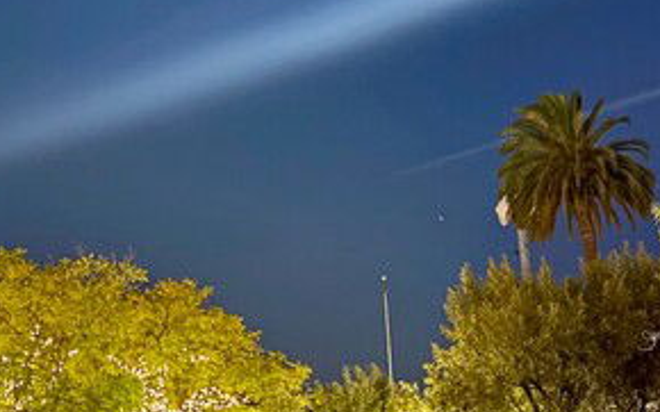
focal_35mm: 57
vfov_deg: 21.1
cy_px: -84
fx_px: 1025
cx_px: 255
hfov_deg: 35.5
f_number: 1.6
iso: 1250
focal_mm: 5.96
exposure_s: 1/9
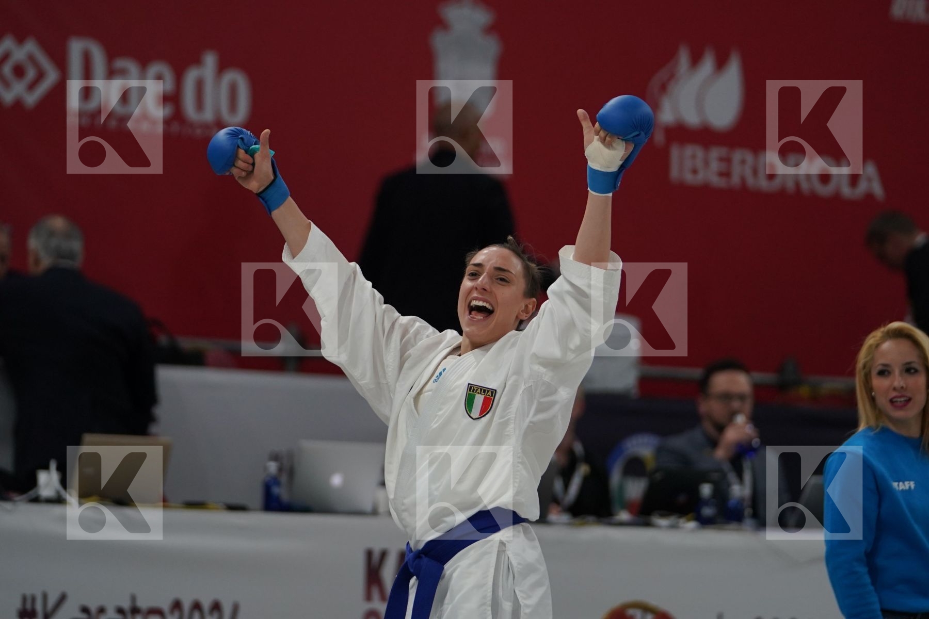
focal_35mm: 243
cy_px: 310
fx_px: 6270
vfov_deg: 5.7
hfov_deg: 8.5
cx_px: 464
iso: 1000
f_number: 2.8
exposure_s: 1/1000
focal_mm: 162
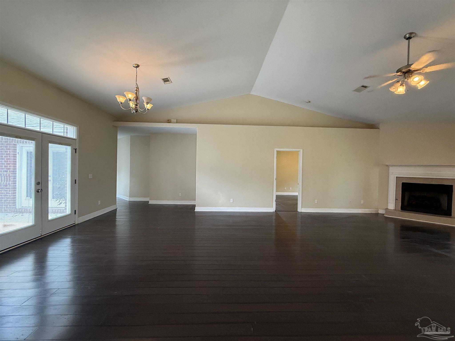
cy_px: 170
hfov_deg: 102.1
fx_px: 184
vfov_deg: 85.7
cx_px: 228
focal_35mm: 14
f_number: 2.2
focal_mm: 2.22
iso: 320
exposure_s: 1/120
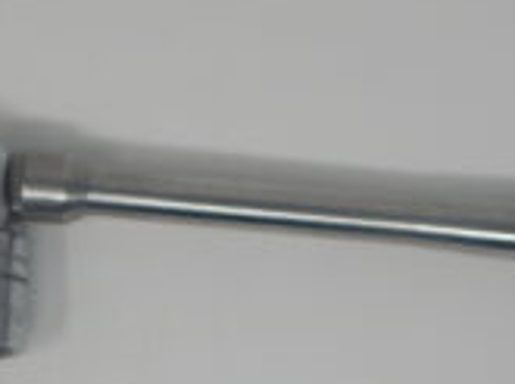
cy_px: 306
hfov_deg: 17.3
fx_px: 1677
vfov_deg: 13.0
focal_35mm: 113
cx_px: 400
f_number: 3.2
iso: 125
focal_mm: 5.6
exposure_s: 1/160
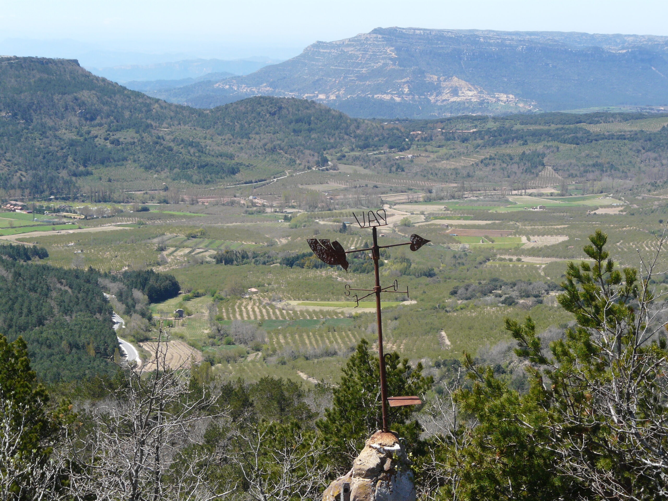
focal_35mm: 87
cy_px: 250
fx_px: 1679
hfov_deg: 22.5
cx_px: 334
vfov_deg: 17.0
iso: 100
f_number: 5.6
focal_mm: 14.3
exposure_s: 1/250
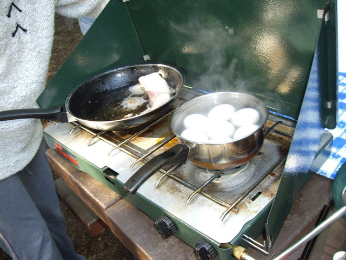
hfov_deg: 49.0
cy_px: 130
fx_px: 380
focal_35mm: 38
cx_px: 173
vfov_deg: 37.7
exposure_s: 1/40
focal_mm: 6.2
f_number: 2.7
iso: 200
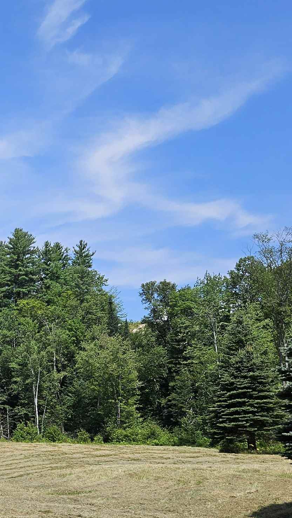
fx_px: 715
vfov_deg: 39.7
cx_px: -118
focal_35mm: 52
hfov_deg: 20.5
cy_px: 302
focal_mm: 5.4
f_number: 1.8
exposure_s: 1/2456
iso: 25
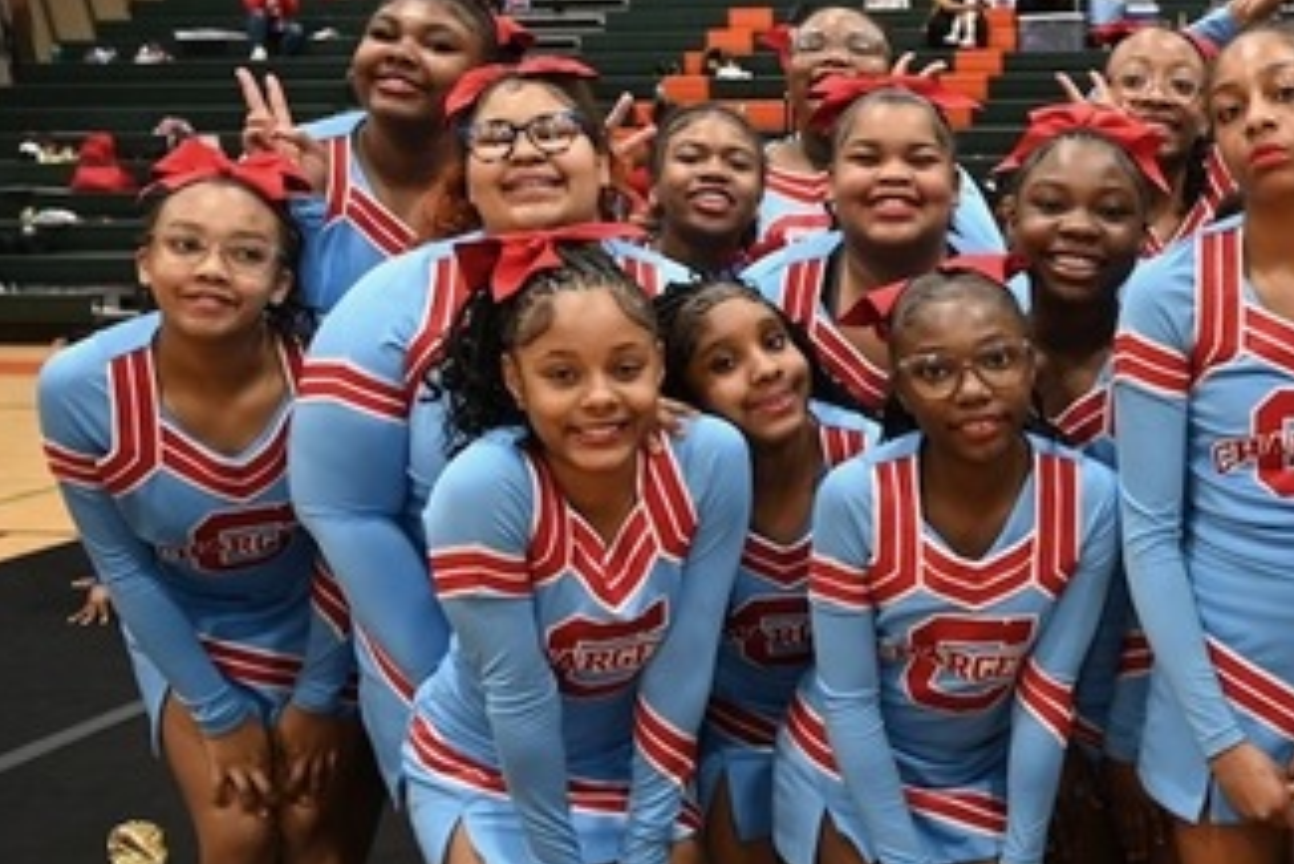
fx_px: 2122
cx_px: 1250
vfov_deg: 23.0
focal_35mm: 59
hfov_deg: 31.7
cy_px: 536
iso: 800
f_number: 4
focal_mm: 24
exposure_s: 1/200
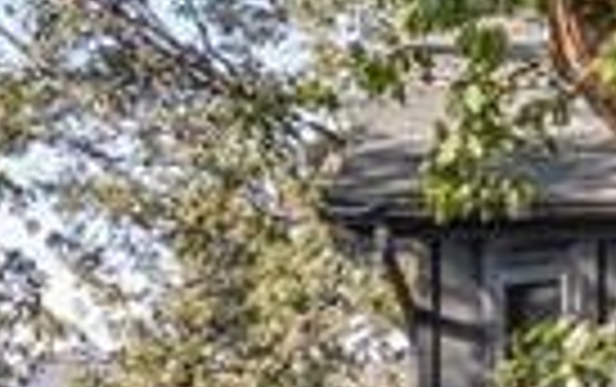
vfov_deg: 6.9
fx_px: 3194
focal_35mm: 190
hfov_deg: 10.2
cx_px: 1232
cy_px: 405
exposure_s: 1/30
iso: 100
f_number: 8
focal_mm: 17
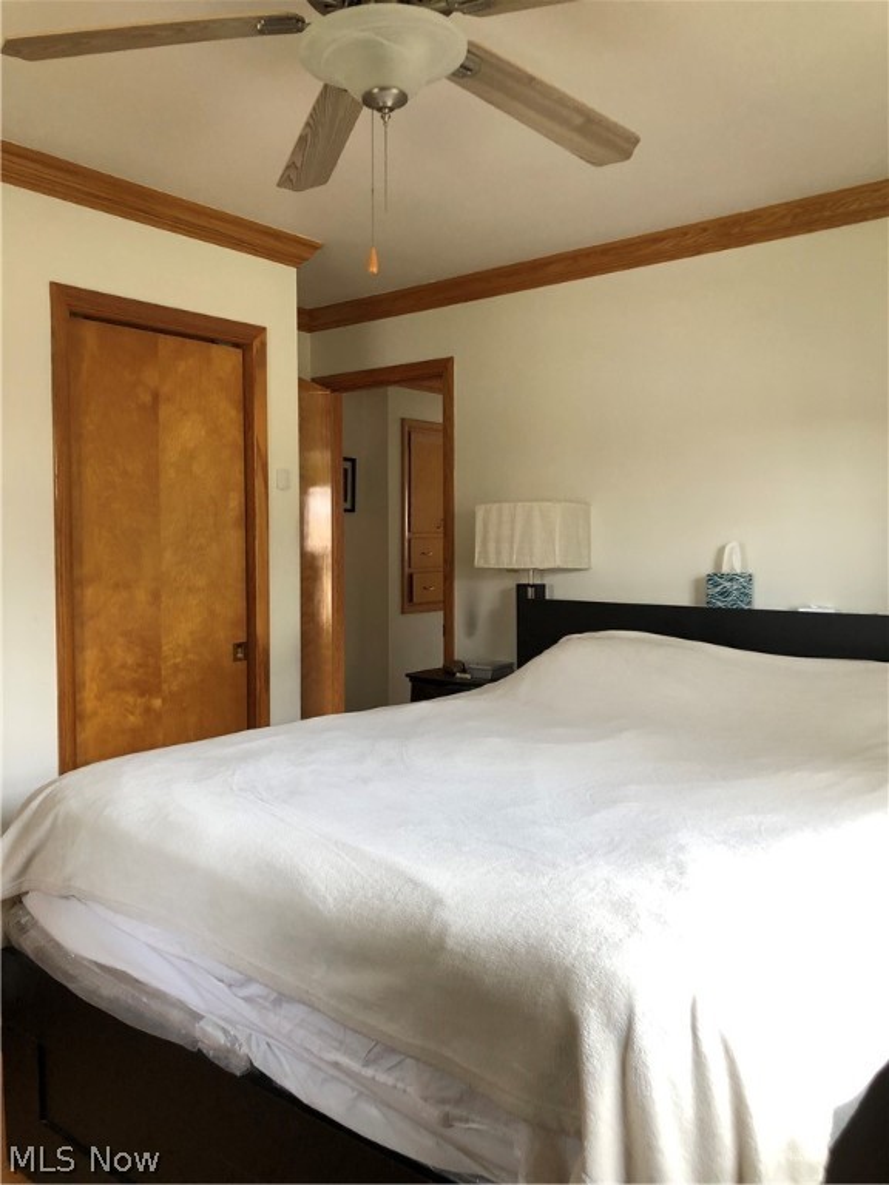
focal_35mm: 28
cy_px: 592
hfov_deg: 49.7
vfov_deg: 63.4
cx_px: 444
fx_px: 959
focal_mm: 3.99
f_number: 1.8
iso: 32
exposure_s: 1/30
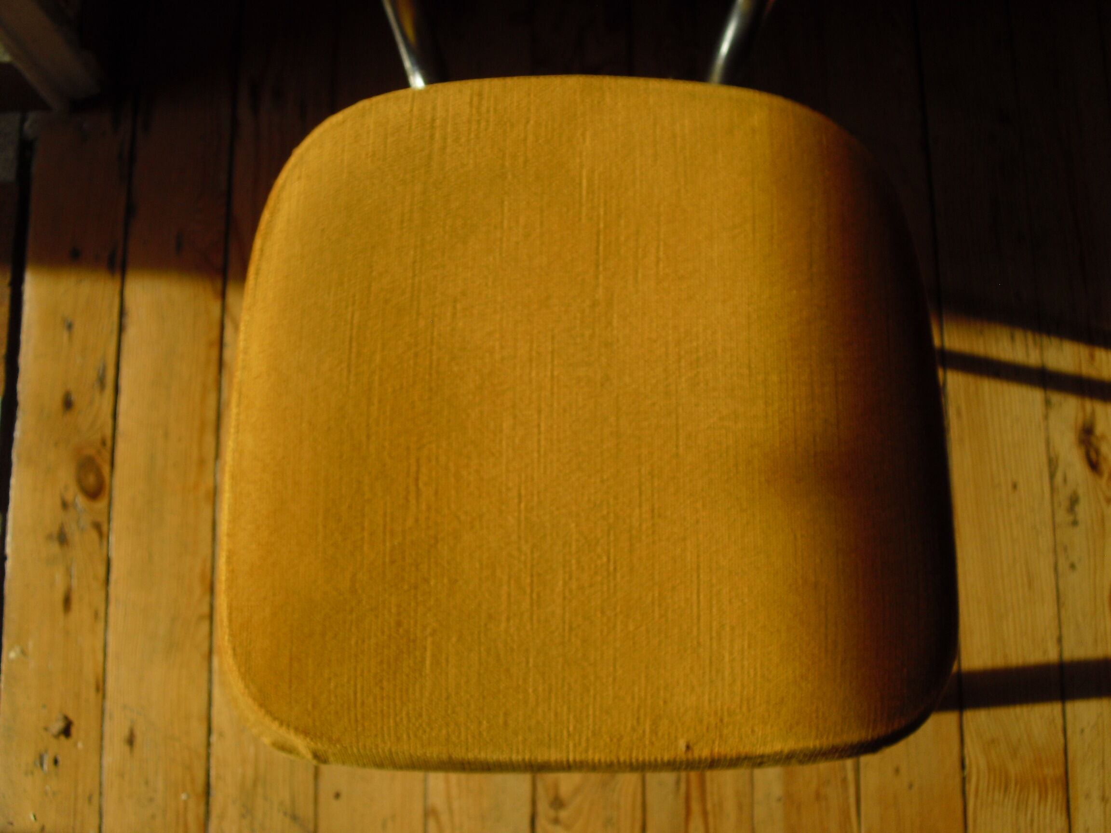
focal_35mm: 36
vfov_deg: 39.7
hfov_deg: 51.4
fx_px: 1155
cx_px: 556
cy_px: 416
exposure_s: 1/250
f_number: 3.1
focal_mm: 6.3
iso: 100
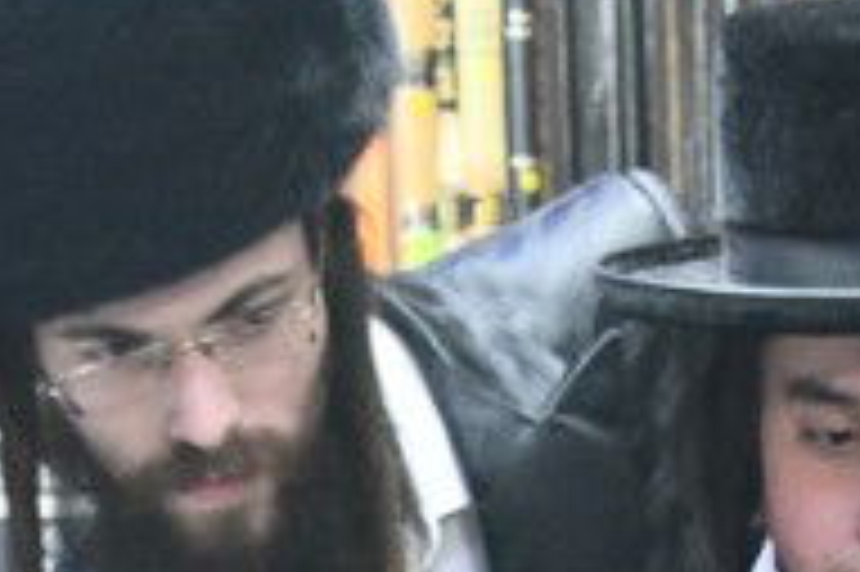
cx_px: 531
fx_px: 5466
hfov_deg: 9.0
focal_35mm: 229
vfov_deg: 5.8
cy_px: 1306
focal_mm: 38
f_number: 5
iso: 5000
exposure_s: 1/50
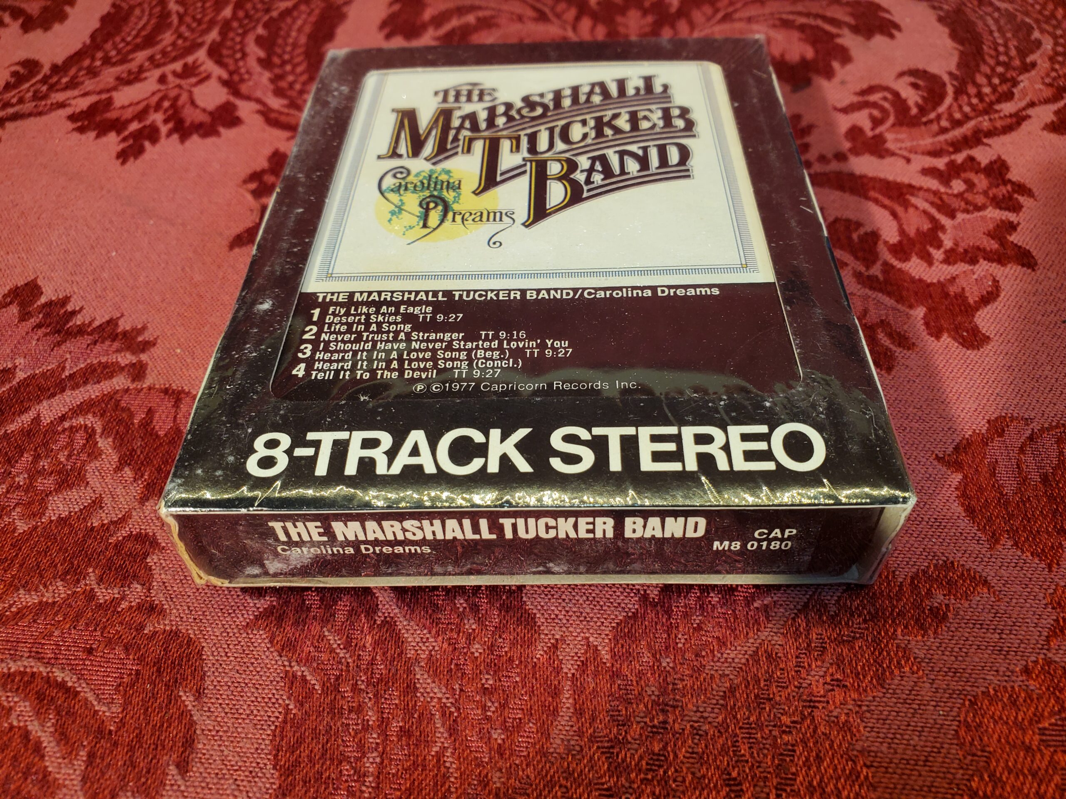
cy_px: 400
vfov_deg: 53.1
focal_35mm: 26
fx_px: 801
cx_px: 533
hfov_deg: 67.3
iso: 160
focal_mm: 4.3
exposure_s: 1/120
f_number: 2.4
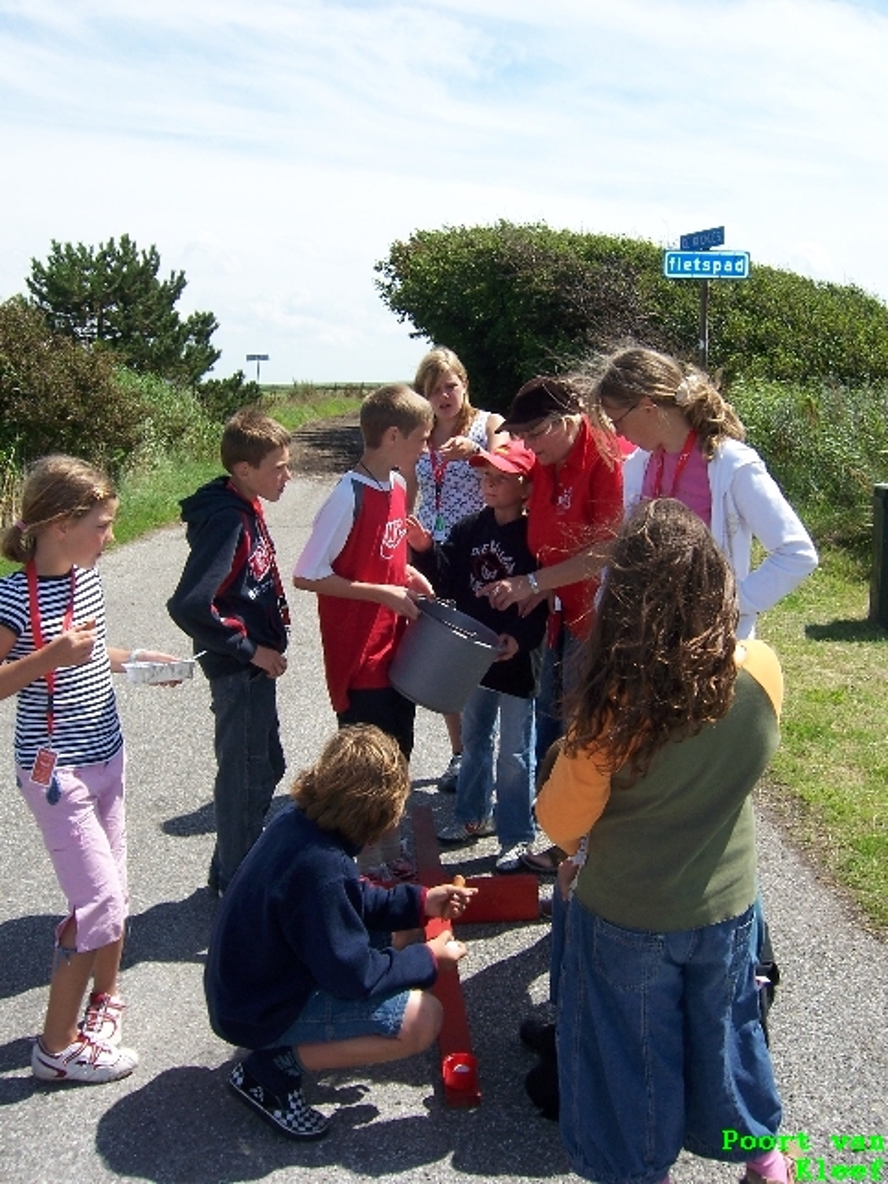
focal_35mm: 36
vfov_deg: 51.4
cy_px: 592
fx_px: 1231
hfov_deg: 39.7
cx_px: 444
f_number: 4.5
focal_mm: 6.2
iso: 80
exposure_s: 1/500
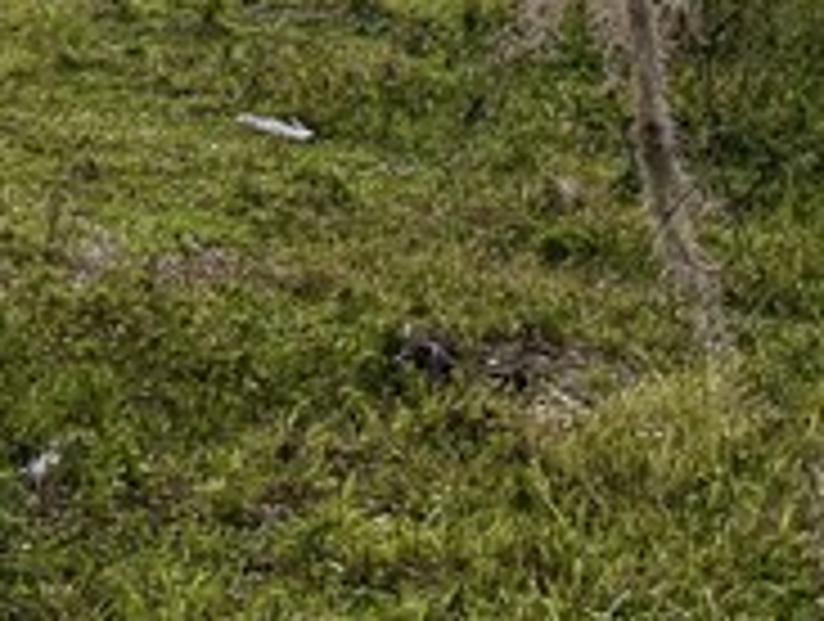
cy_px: -369
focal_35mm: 134
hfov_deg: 14.4
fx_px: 3196
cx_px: -86
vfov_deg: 10.6
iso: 200
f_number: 1.78
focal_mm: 6.76
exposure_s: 1/97
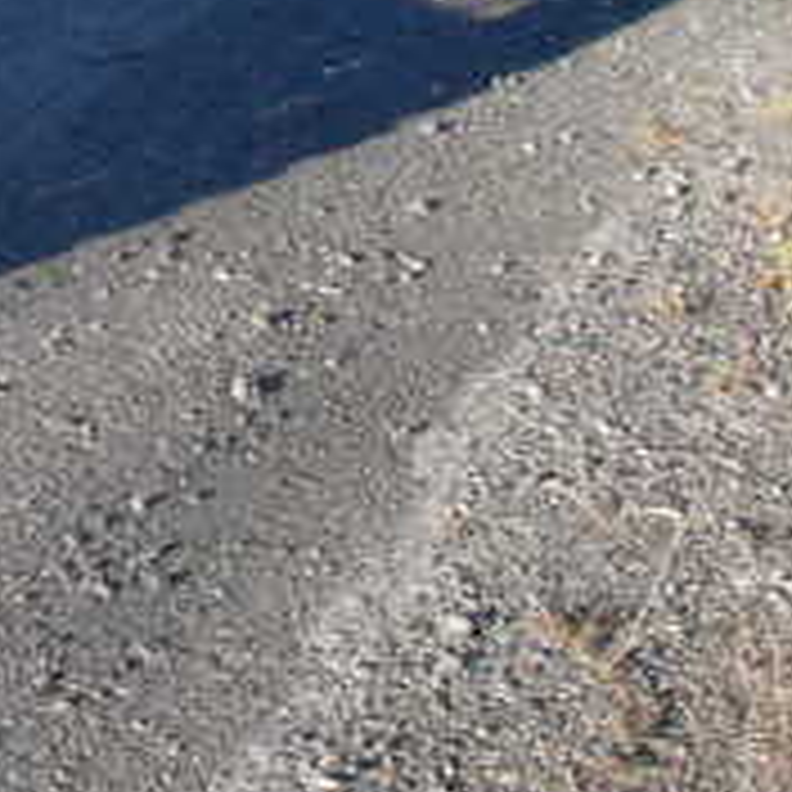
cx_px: -1404
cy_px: -324
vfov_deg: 9.5
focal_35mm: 180
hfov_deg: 8.5
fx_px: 4659
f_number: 5.6
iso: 80
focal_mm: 7.4
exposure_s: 1/125
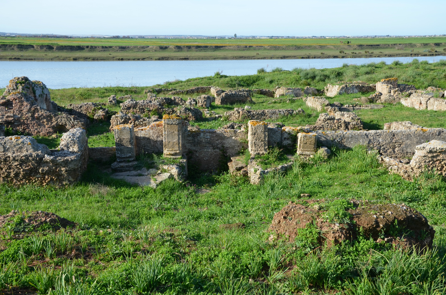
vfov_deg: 31.7
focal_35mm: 42
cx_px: 223
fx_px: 519
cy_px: 148
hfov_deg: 46.5
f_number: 8
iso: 200
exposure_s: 1/250
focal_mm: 28
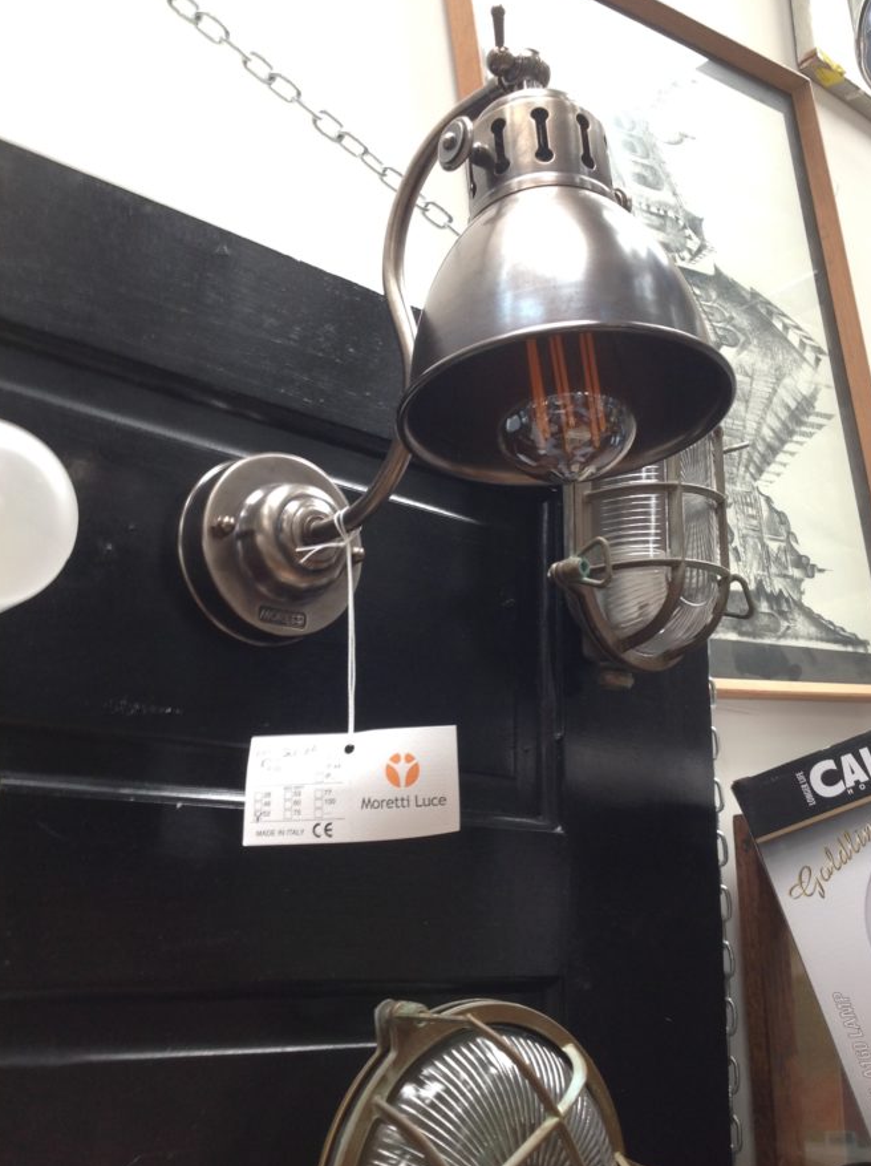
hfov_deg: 35.0
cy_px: 538
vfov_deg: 45.8
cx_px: 473
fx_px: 1379
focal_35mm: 41
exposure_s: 1/17
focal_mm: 4.28
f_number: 2.4
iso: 50
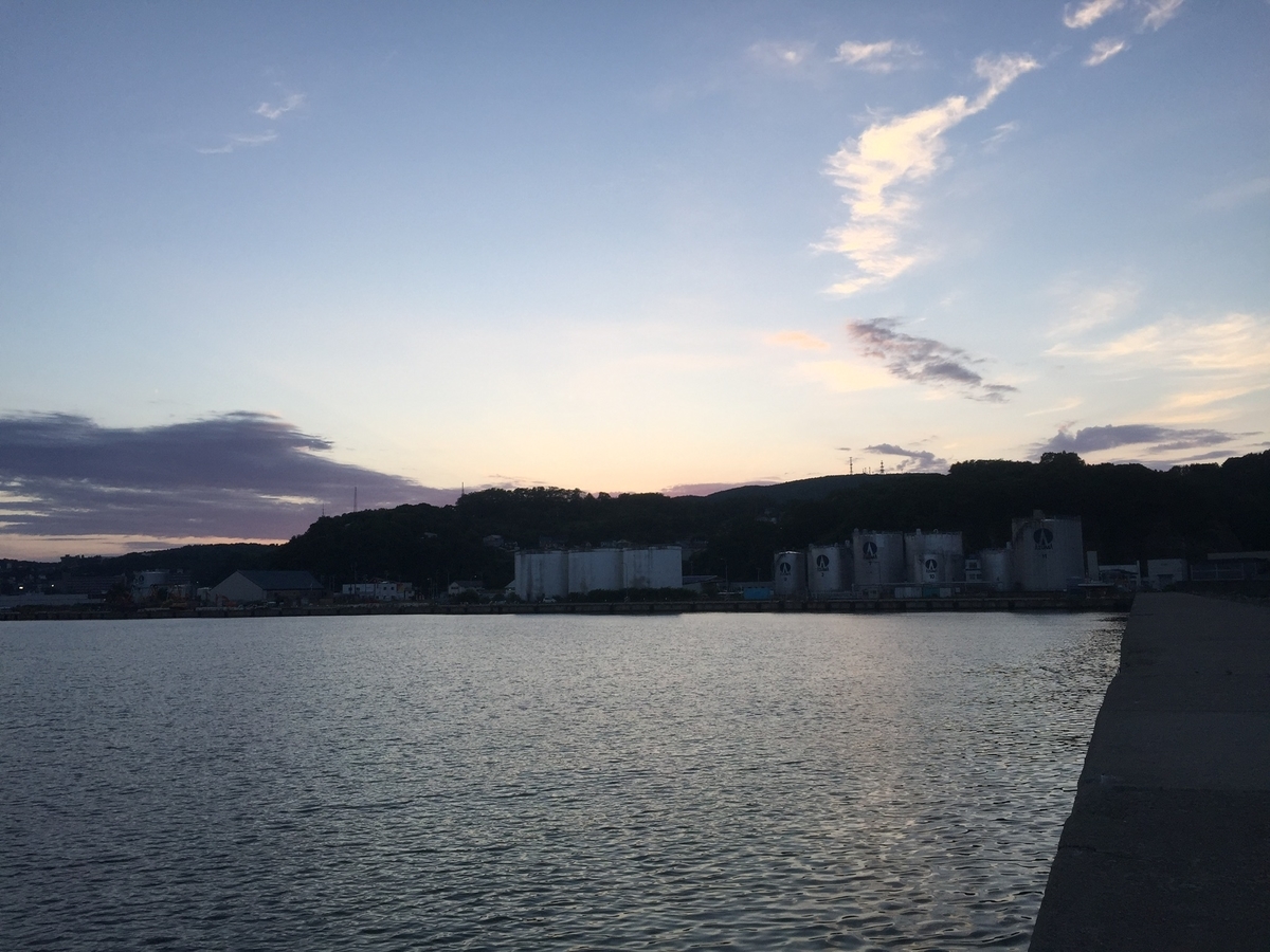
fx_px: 1064
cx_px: 635
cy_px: 476
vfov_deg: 48.2
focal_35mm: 29
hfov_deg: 61.7
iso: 32
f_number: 2.2
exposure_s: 1/399
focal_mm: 4.15
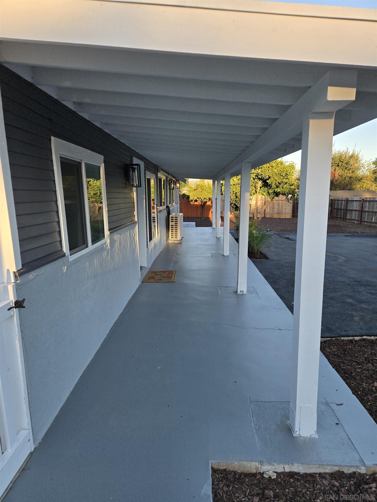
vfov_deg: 73.9
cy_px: 251
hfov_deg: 58.9
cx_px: 188
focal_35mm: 23
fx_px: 334
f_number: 1.8
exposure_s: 1/965
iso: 80
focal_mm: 5.4
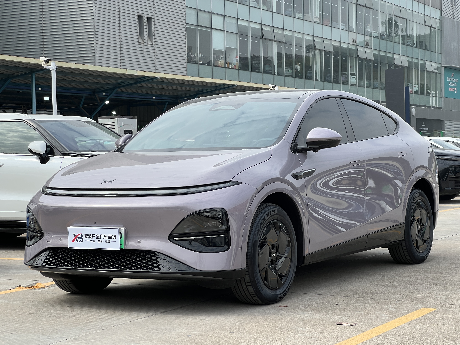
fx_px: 1023
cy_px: 172
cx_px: 230
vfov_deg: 19.1
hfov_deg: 25.3
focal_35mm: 77
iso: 32
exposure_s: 1/506
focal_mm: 9
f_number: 2.8
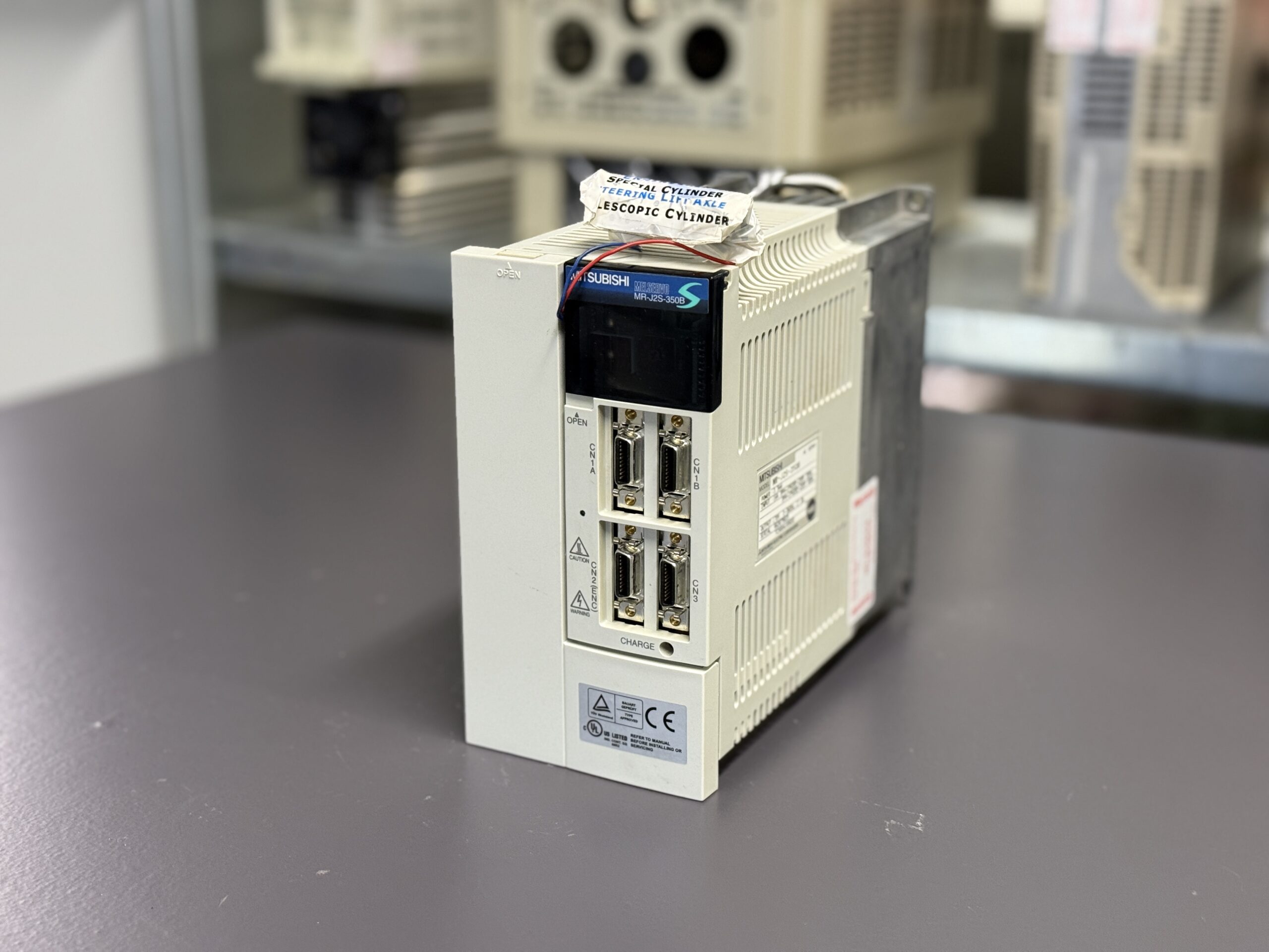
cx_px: 634
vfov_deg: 30.3
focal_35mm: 48
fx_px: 1760
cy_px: 476
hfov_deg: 39.7
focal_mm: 6.76
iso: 200
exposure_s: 1/50
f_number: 1.78
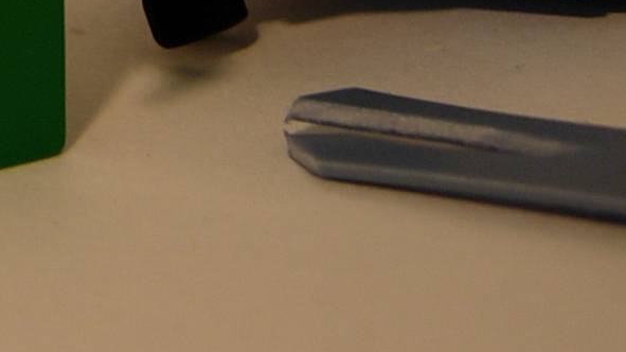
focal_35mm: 136
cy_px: -351
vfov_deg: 8.5
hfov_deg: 15.3
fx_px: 2257
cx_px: -102
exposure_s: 1/58.6
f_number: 2.7
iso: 50
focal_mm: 7.5
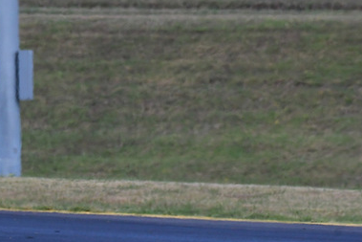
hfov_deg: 1.7
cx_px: 139
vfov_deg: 1.1
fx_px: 12433
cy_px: 247
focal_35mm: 1236
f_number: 11
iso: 1000
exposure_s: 1/640
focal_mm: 390
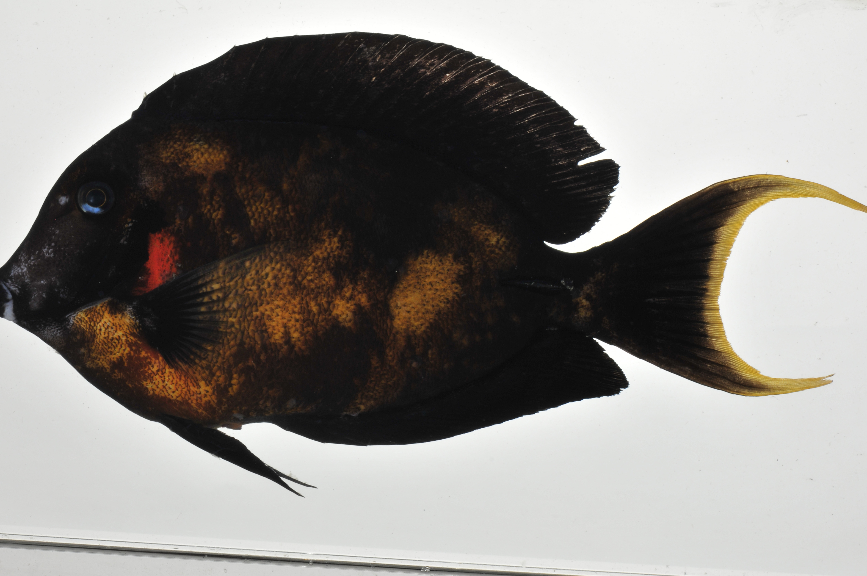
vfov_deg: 7.7
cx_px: 418
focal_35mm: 179
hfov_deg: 11.5
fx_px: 4295
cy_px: 316
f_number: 22
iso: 200
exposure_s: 1/60
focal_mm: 105
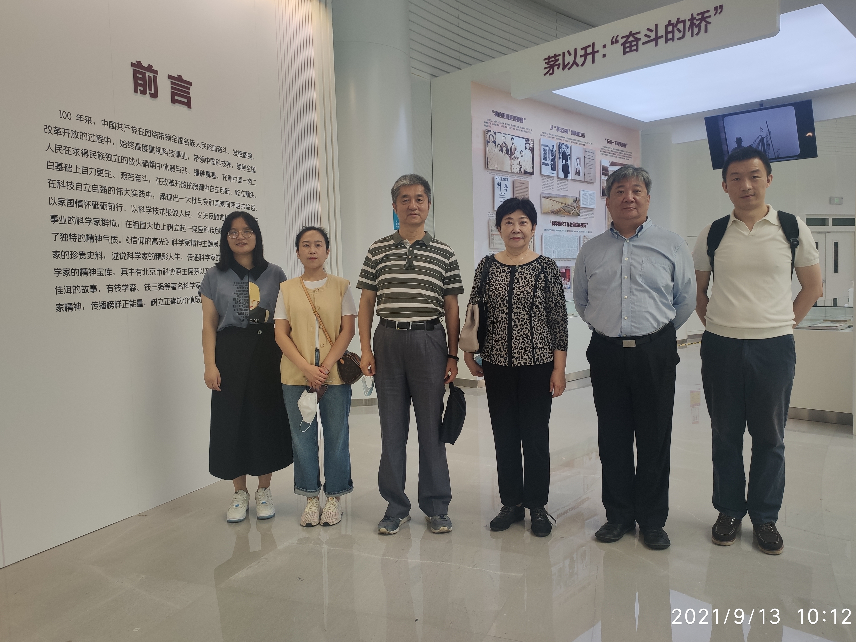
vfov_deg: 51.4
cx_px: 435
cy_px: 320
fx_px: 668
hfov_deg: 65.3
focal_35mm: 27
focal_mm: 4.75
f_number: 1.75
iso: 112
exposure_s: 1/143
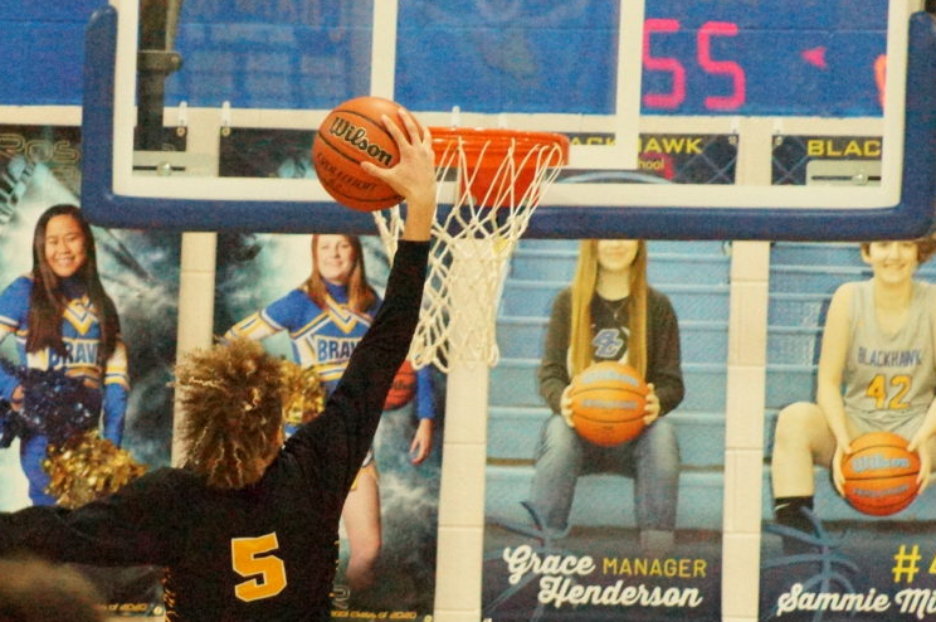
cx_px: 306
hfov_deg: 5.0
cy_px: 422
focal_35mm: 413
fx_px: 10724
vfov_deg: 3.3
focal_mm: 200
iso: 16000
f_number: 5.6
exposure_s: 1/640
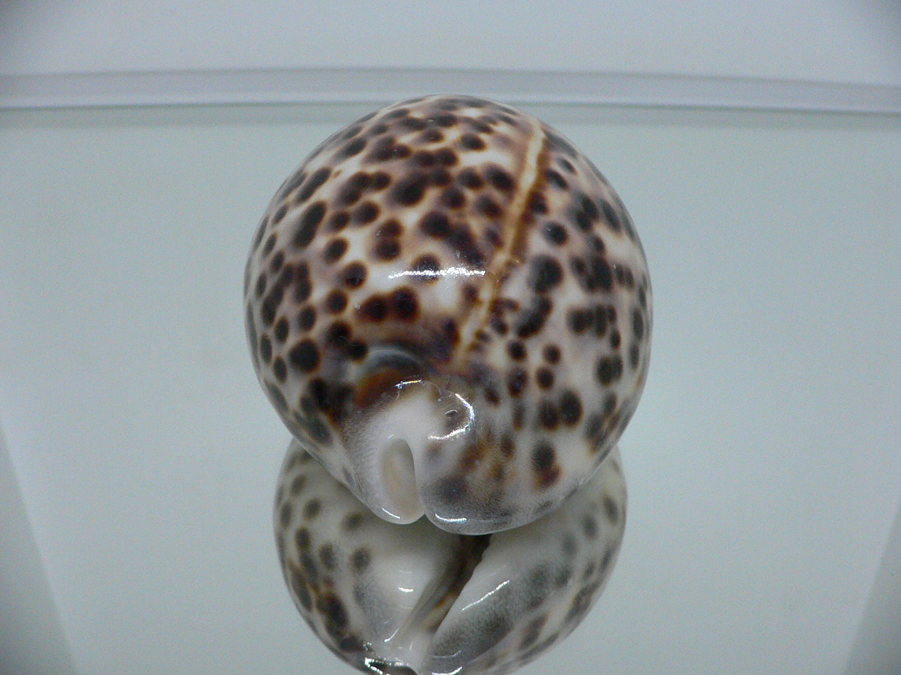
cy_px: 338
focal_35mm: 35
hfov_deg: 52.6
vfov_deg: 40.7
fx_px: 911
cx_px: 450
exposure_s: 1/60
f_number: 2.8
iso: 200
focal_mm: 4.6
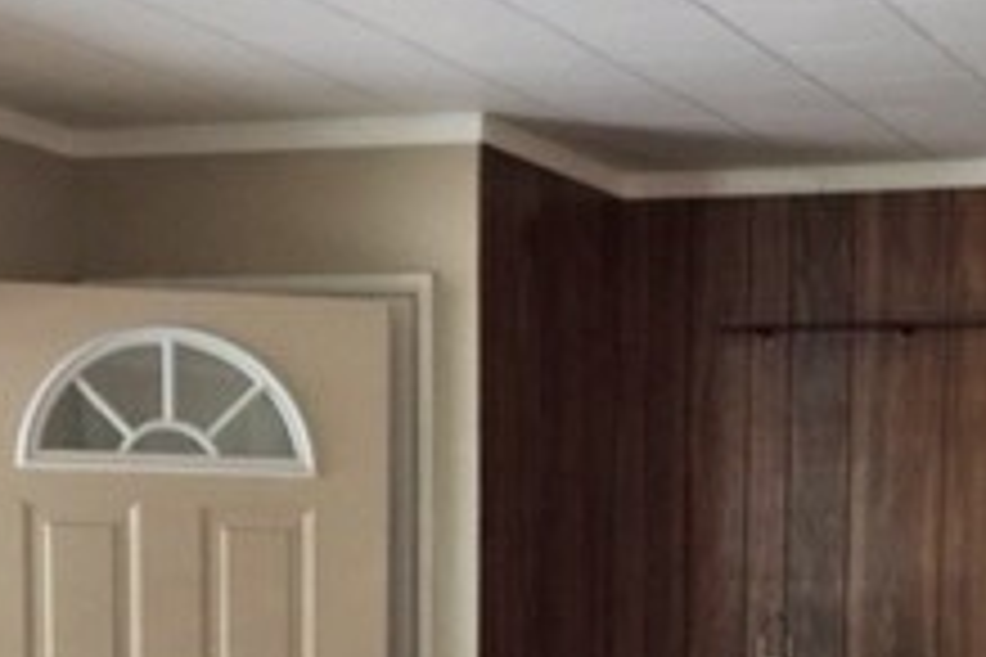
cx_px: 720
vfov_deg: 14.7
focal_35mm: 88
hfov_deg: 22.9
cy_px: 904
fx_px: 2410
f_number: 2.2
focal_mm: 4.15
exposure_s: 1/4
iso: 80
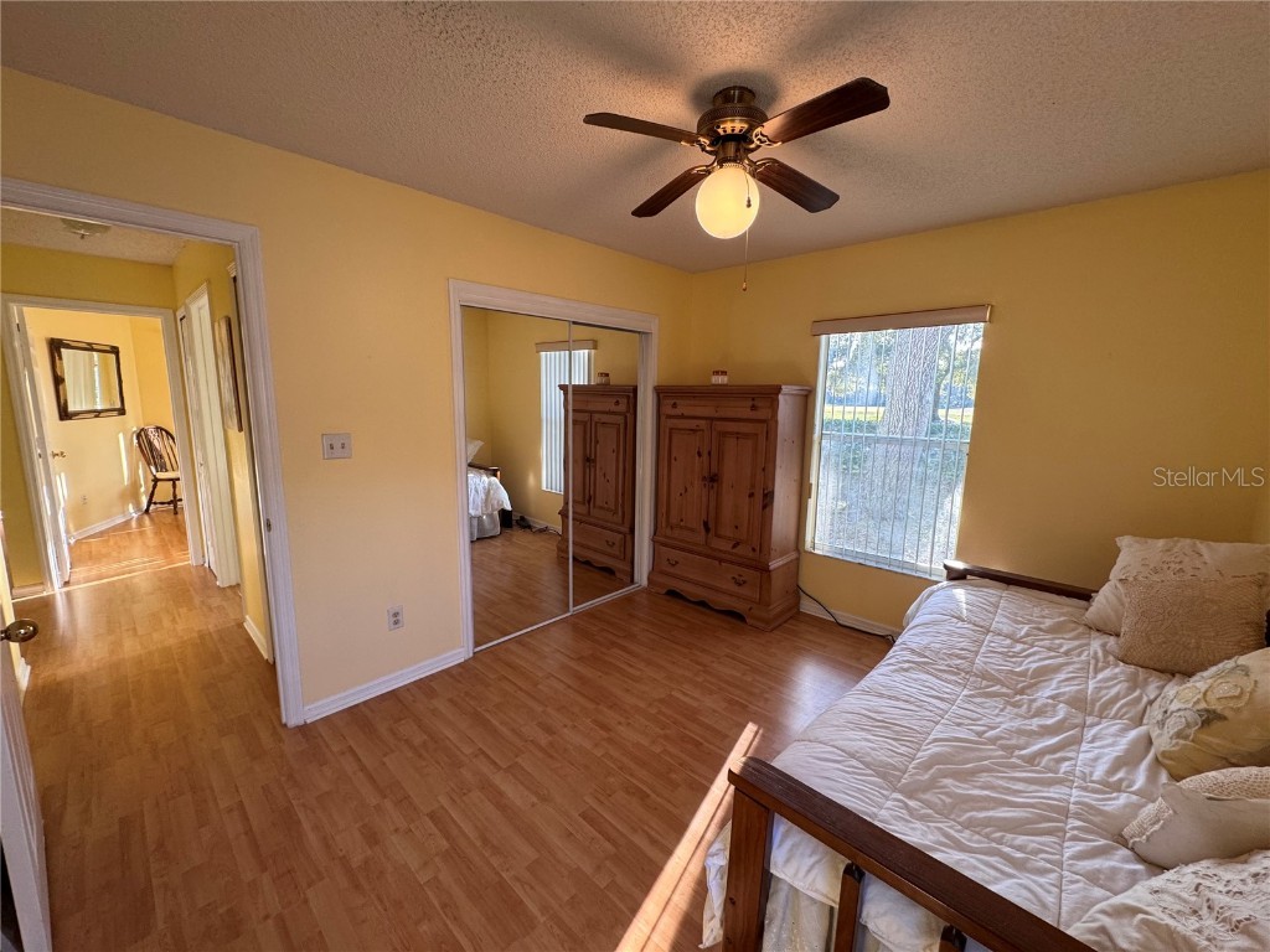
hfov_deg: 102.1
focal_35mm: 14
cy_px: 476
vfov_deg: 85.7
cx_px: 635
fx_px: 514
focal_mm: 2.22
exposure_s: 1/120
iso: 160
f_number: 2.2
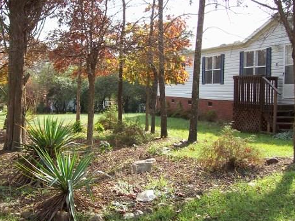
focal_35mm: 50
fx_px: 426
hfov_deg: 38.0
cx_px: 115
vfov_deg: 29.1
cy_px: 104
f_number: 2.7
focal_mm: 6
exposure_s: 1/397
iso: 80
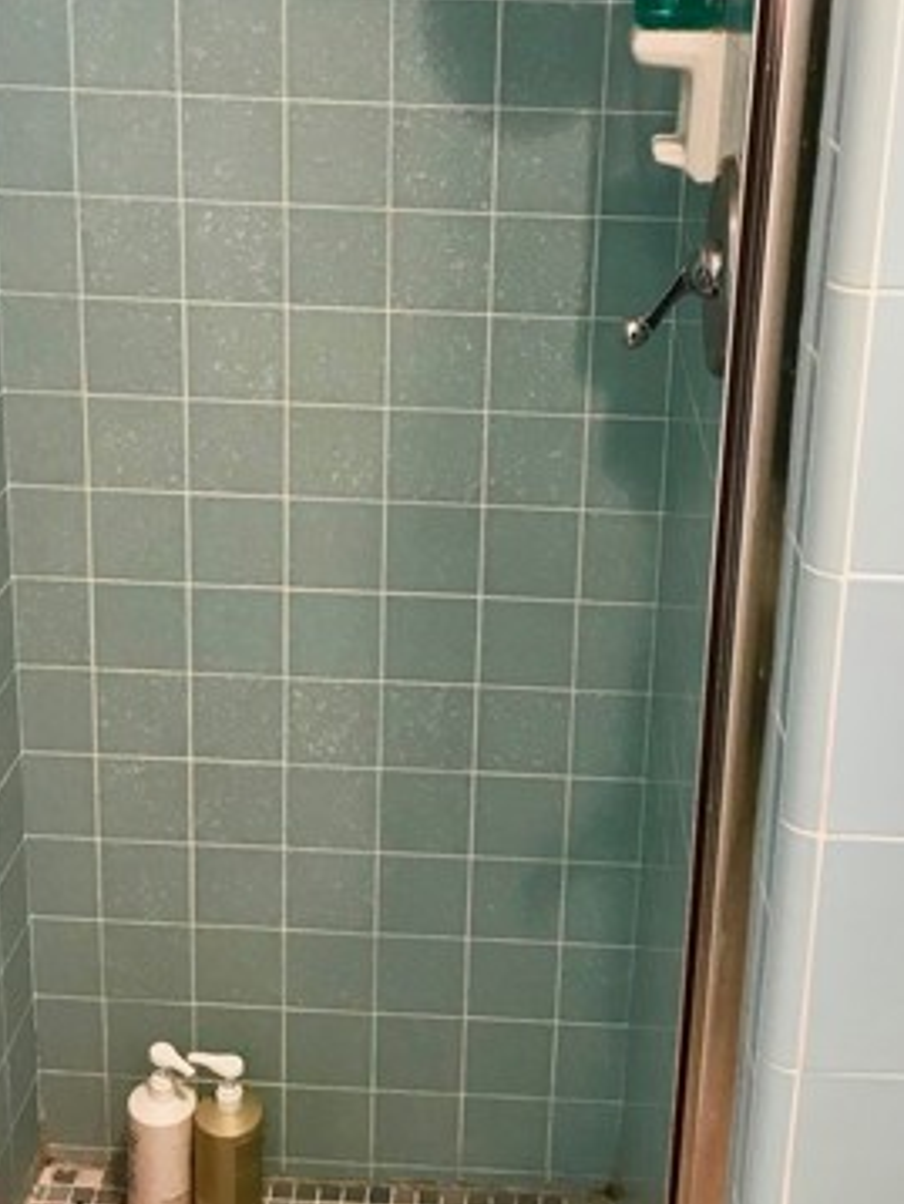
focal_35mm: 50
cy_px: 424
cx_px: 467
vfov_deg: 37.8
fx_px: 1739
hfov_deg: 29.1
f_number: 1.8
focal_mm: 3.99
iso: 32
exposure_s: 1/30
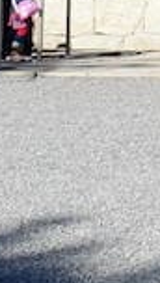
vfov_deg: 8.8
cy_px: -371
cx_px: 582
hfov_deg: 5.0
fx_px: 1675
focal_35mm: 223
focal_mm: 18
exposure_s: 1/200
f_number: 8
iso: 100
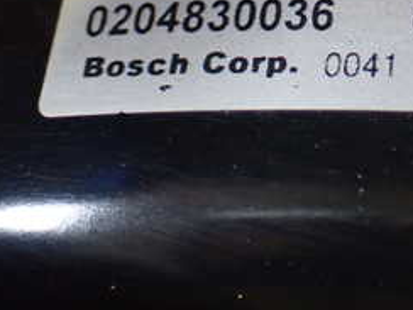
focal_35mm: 108
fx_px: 1289
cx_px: 416
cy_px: -64
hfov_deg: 17.8
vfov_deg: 13.3
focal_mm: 7.84
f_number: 2.9
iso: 800
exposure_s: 1/100
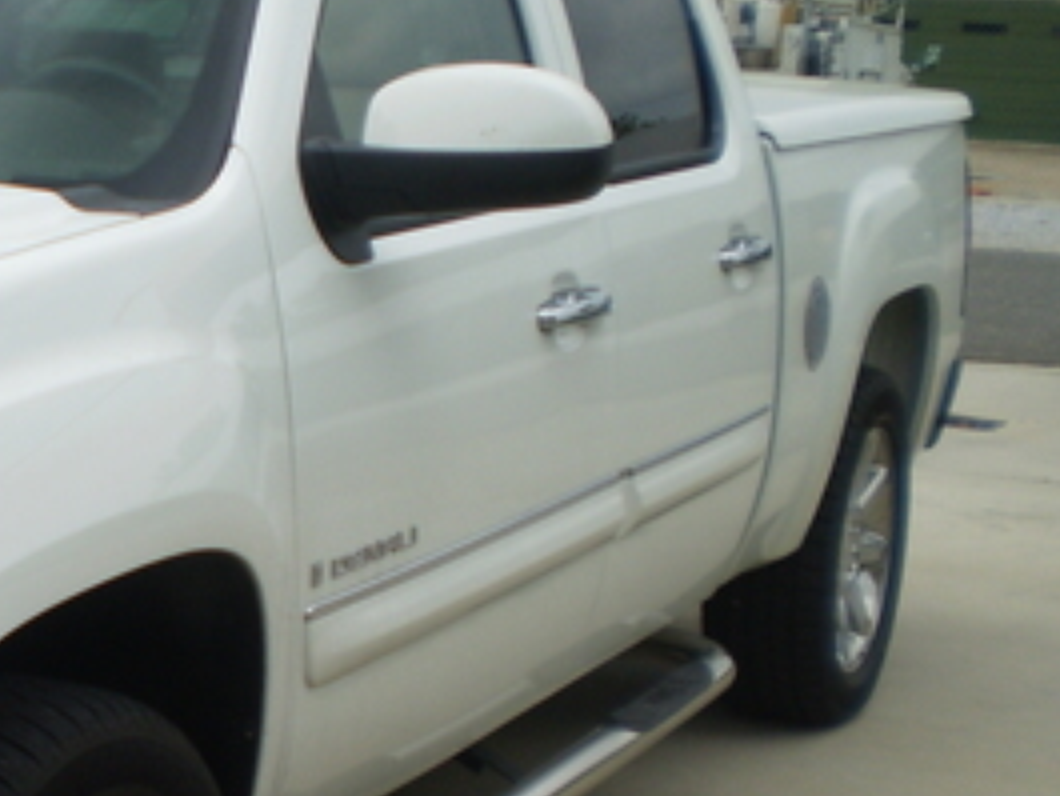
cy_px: 608
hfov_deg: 21.2
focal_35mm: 87
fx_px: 2665
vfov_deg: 16.9
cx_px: -156
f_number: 3.1
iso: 64
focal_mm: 6.3
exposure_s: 1/640
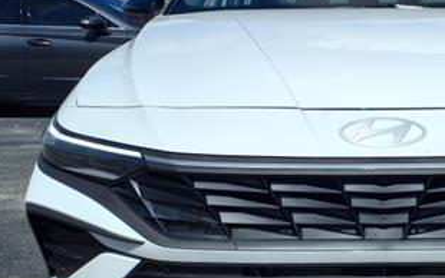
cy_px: 153
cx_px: 365
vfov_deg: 22.0
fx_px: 716
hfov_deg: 33.4
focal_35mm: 59
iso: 40
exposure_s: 1/5000
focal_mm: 3.58
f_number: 1.9
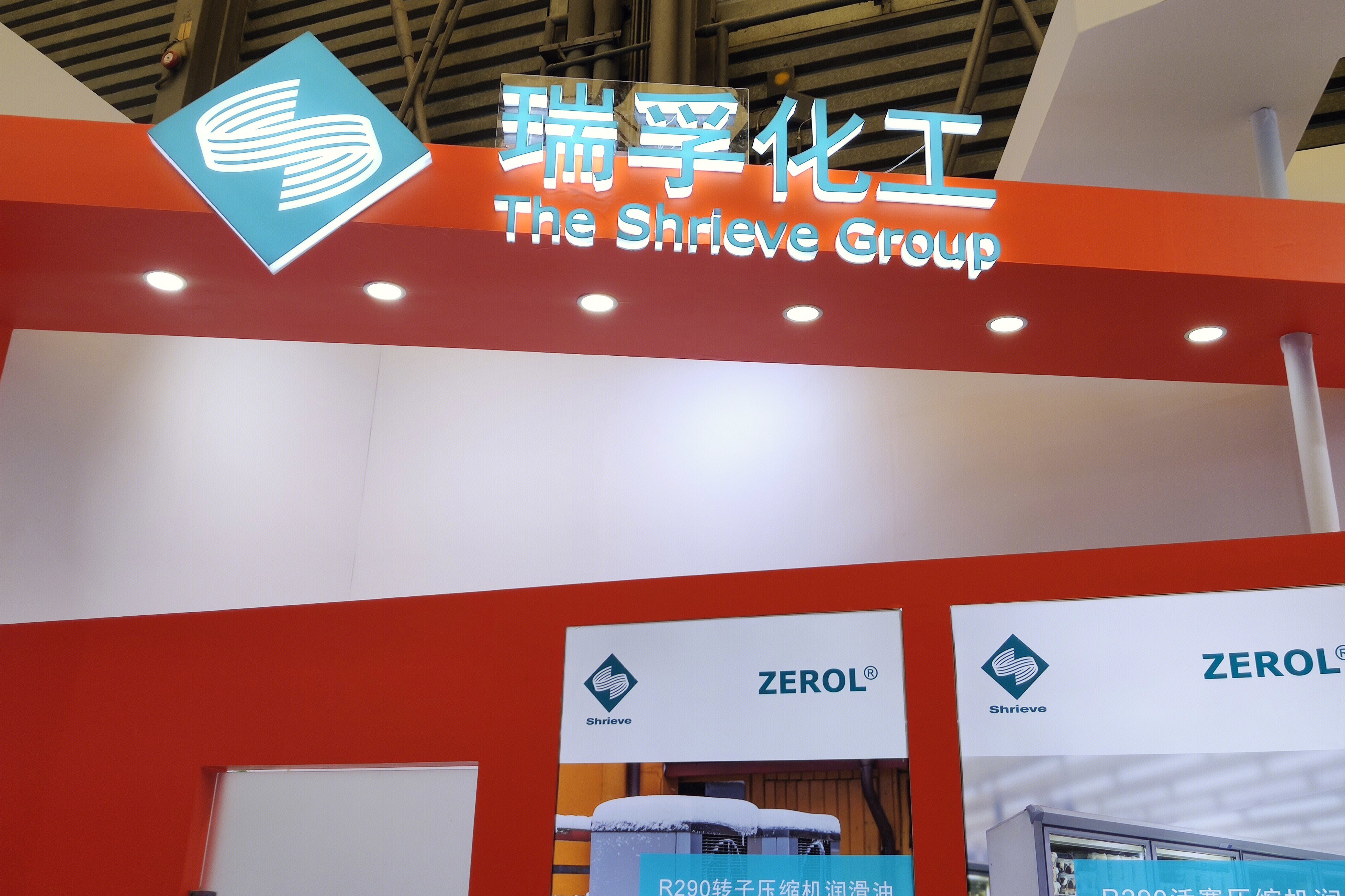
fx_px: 1233
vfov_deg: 39.9
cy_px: 383
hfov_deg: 57.2
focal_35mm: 33
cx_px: 686
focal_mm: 4.75
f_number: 1.75
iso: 124
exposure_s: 1/100
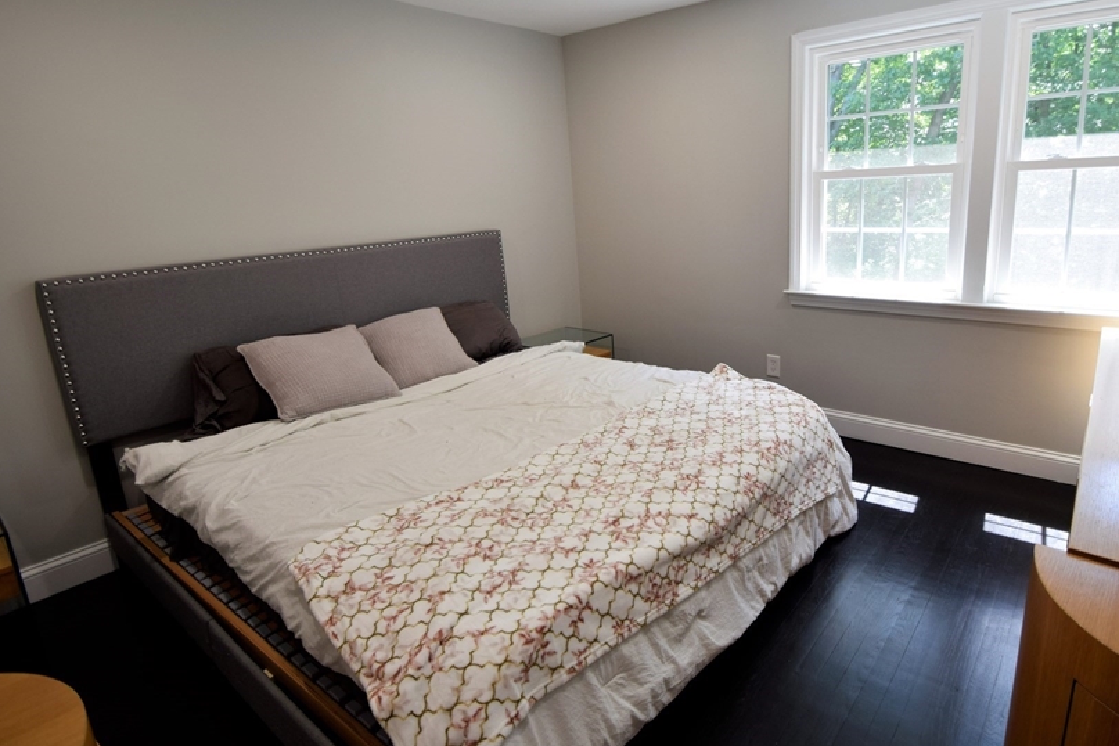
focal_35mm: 19
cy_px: 323
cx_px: 630
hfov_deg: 86.5
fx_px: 591
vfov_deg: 64.3
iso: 400
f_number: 4.5
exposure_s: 1/80
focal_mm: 10
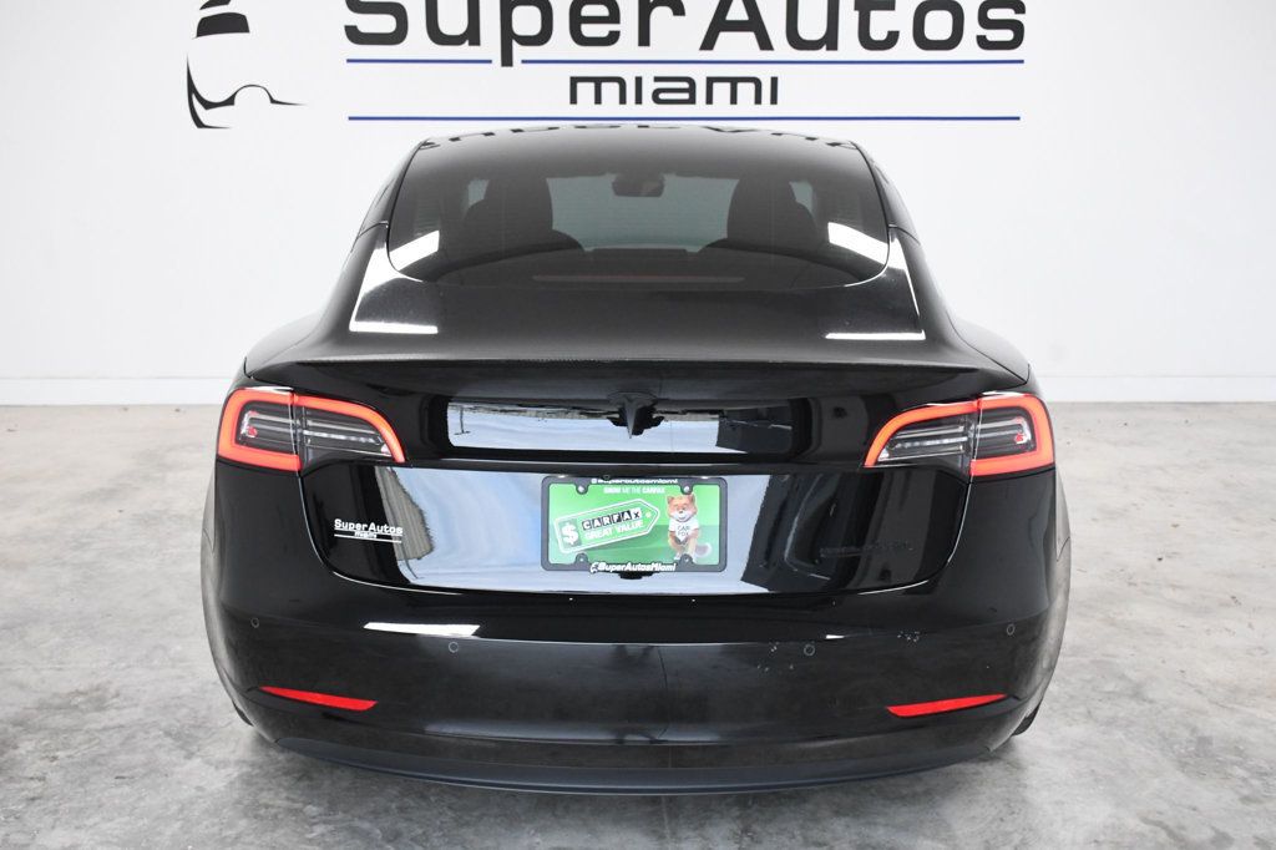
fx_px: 1382
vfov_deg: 34.2
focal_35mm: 39
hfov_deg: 49.6
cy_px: 425
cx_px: 638
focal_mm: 26
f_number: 8
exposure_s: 1/250
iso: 2500
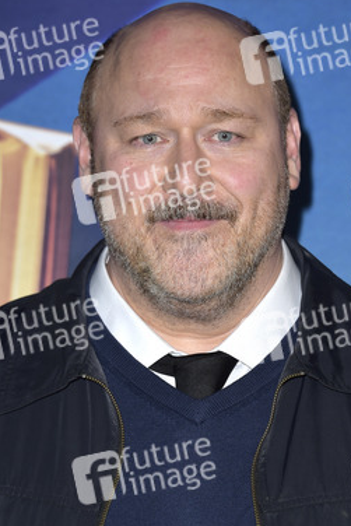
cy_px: 262
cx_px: 185
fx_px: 2484
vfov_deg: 12.1
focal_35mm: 170
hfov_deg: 8.1
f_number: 6.3
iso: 320
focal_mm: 160
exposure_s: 1/250
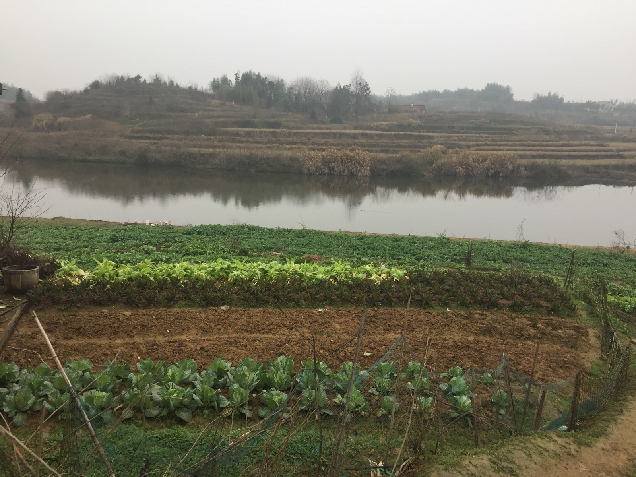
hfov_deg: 61.7
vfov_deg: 48.2
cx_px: 318
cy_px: 238
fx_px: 533
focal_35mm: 29
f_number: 2.2
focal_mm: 4.15
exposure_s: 1/217
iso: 32
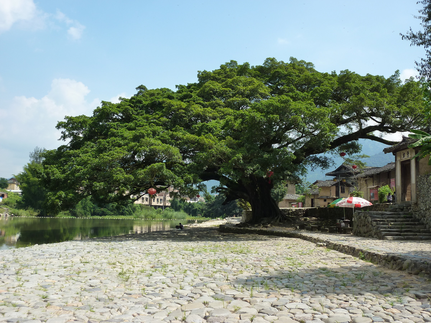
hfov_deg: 44.8
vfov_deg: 34.3
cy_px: 162
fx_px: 523
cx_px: 216
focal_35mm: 42
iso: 125
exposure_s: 1/400
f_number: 4.5
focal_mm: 6.9
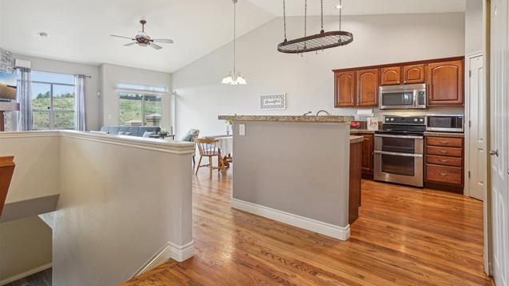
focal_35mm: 19
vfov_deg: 58.1
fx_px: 256
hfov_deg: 89.6
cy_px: 123
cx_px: 256
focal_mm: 12
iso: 400
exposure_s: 1/8
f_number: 8
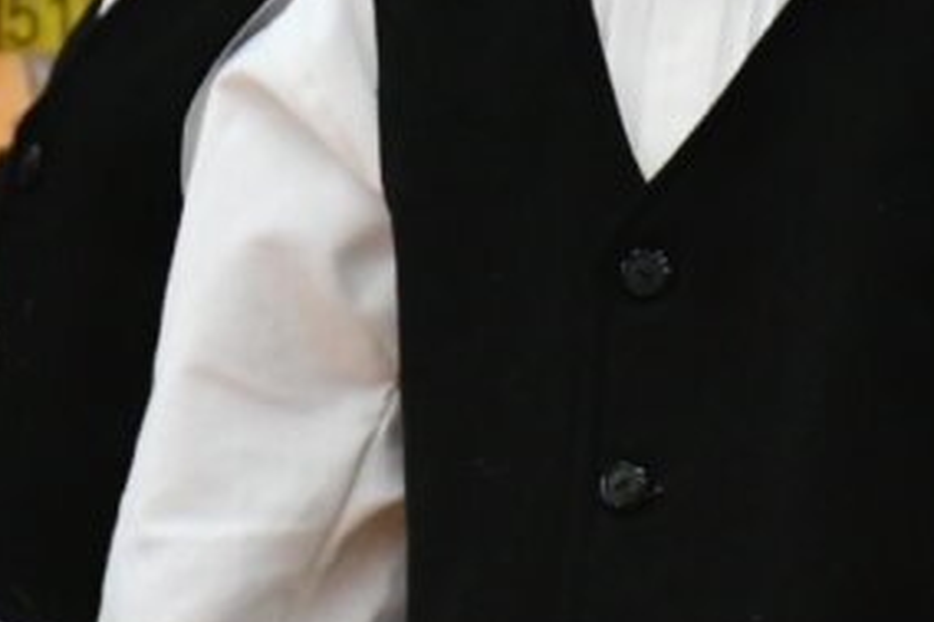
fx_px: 35081
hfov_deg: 1.5
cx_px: 194
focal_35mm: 1353
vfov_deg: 1.0
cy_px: -156
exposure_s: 1/640
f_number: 6.3
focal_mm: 250
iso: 3200
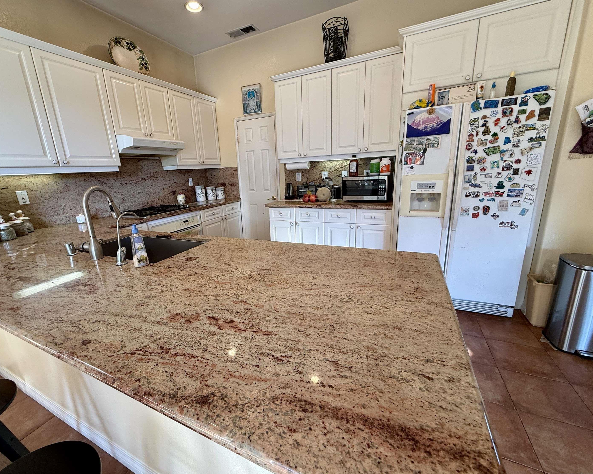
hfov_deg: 96.6
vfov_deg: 84.0
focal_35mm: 15
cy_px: 237
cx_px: 272
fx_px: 263
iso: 100
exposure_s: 1/120
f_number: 2.2
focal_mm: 2.22
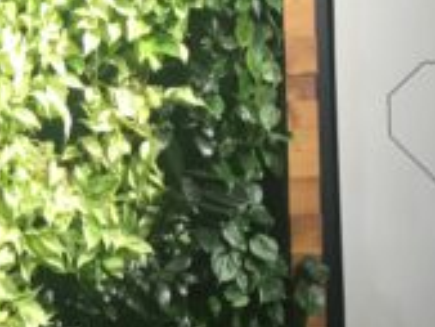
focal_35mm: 132
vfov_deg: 11.2
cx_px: -247
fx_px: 1660
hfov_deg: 13.9
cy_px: 28
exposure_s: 1/15
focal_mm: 4.15
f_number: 2.2
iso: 25
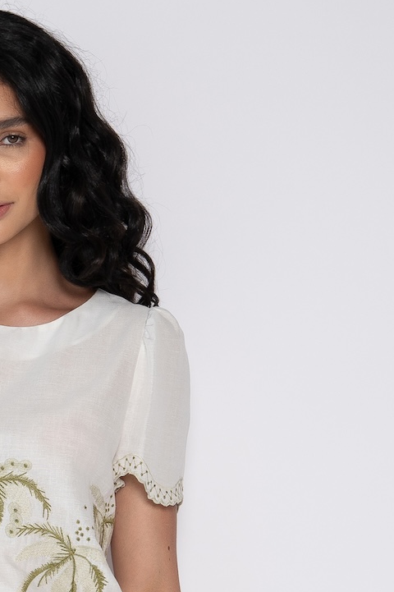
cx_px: -28
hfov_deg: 9.1
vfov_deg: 13.1
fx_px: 2465
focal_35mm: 150
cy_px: 837
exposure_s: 1/125
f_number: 4.5
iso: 200
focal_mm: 48
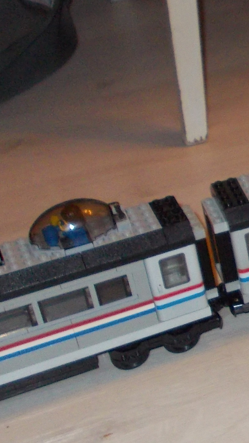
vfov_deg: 20.4
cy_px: 219
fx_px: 1232
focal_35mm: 105
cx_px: 538
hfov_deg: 10.4
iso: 200
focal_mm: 5.3
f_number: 3.1
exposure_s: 1/30
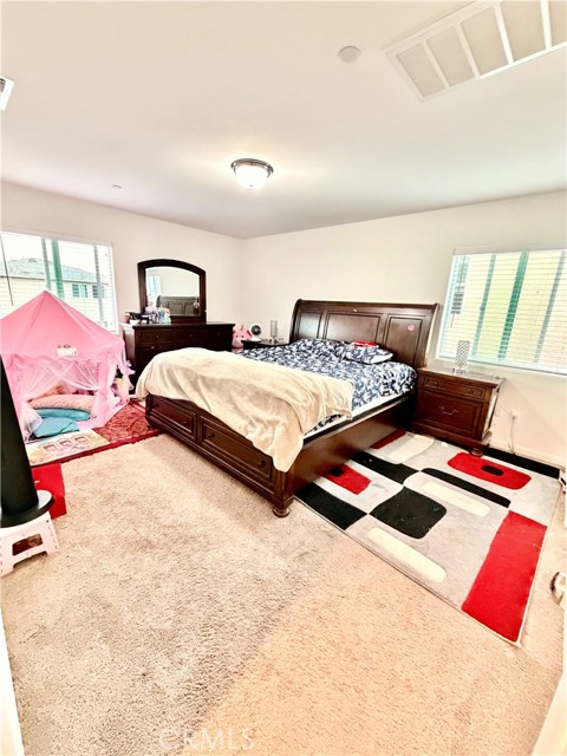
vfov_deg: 102.1
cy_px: 378
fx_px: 306
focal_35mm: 14
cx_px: 284
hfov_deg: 85.7
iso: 1250
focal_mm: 2.22
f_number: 2.2
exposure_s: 1/40
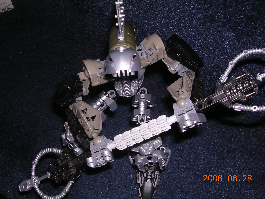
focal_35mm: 38
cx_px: 132
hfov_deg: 49.0
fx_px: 291
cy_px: 100
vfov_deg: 37.7
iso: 100
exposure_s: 1/60.1
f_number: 5.6
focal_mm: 5.8
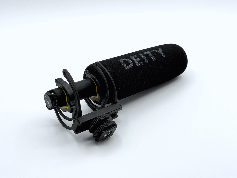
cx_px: 118
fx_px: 329
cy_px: 89
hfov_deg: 39.7
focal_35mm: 48
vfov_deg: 30.3
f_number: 1.78
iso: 64
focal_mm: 6.76
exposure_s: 1/1931
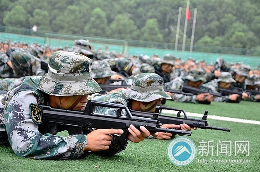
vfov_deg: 13.6
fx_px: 720
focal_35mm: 100
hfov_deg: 20.5
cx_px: 130
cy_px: 86
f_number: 5.6
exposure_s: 1/250
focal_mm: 66
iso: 640
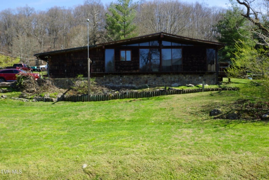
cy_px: 90
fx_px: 291
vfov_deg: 34.2
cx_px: 134
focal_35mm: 39
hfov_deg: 49.6
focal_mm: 26
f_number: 9
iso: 100
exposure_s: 1/100
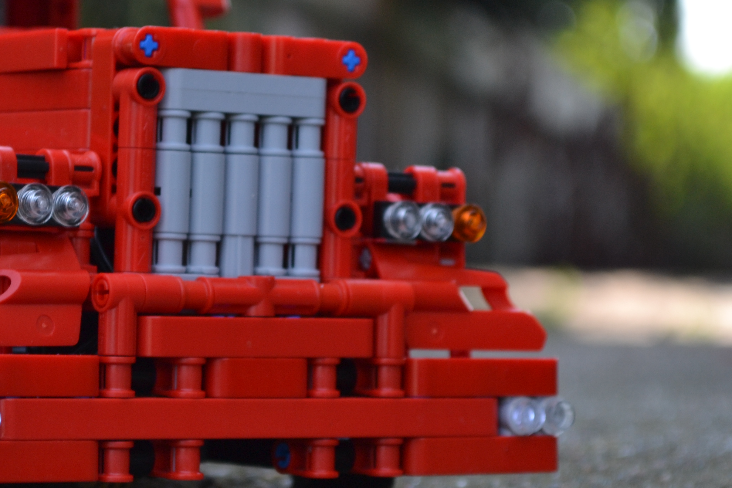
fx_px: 3029
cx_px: 180
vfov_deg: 9.2
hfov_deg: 13.7
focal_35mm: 149
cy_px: 253
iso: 180
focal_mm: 52
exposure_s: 1/125
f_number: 5.6
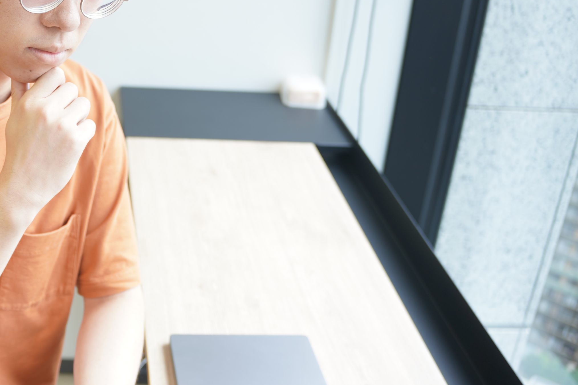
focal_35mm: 53
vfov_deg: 25.4
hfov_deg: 35.5
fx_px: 851
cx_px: 68
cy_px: 142
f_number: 2.8
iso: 125
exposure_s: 1/30
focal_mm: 28
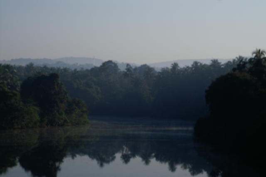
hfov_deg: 18.2
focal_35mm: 112
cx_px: 133
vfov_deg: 12.2
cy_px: 88
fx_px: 831
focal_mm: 75
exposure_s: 1/640
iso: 100
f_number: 8
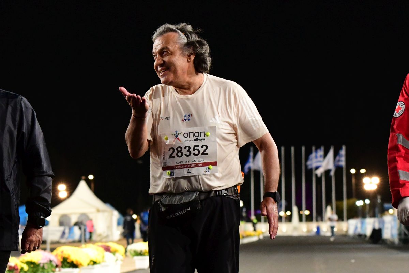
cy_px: 136
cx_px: 204
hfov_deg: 28.8
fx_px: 795
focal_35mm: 70
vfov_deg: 19.5
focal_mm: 70
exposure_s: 1/500
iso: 5000
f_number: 4.5
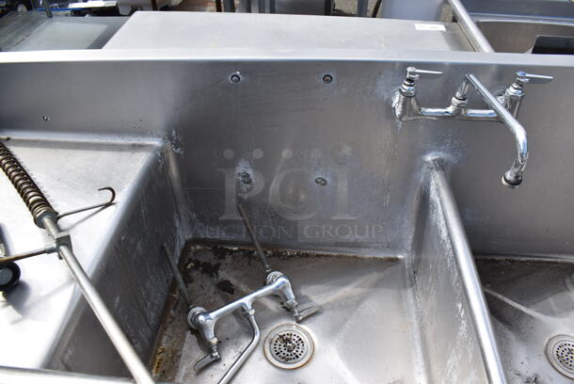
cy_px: 192
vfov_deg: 48.0
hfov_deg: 67.3
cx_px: 287
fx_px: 431
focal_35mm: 27
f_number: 7.1
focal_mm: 18
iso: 200
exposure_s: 1/320
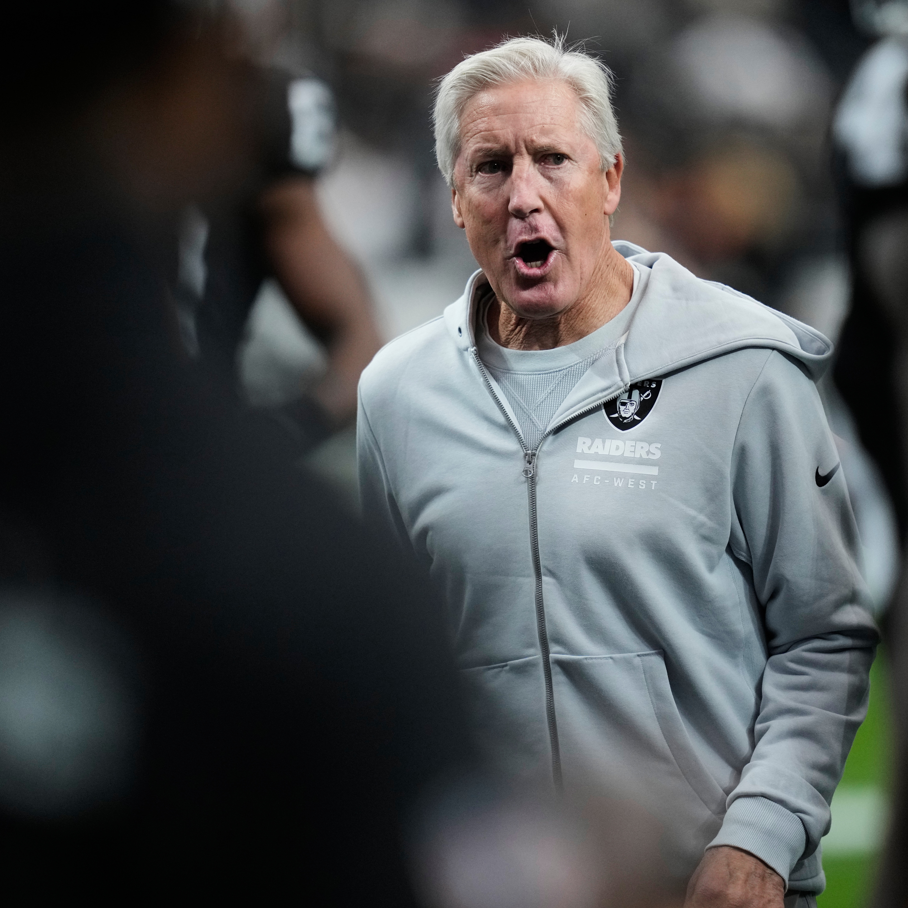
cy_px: 454
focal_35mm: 511
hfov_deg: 3.4
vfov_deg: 3.4
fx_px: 15165
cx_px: 519
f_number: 2.8
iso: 3200
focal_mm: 400
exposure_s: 1/3200
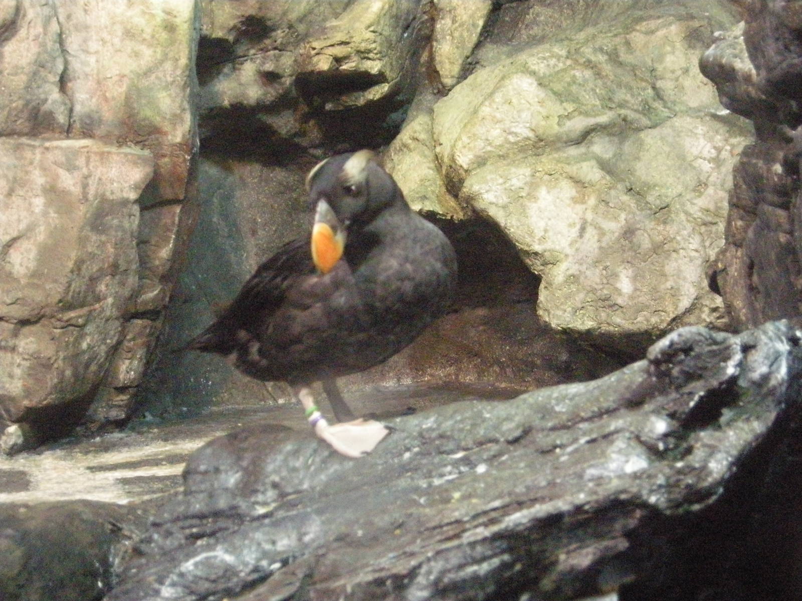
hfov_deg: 19.4
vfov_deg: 14.6
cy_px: 300
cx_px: 401
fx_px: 2340
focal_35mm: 101
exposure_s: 1/36.7
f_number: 4.7
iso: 1600
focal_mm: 21.5
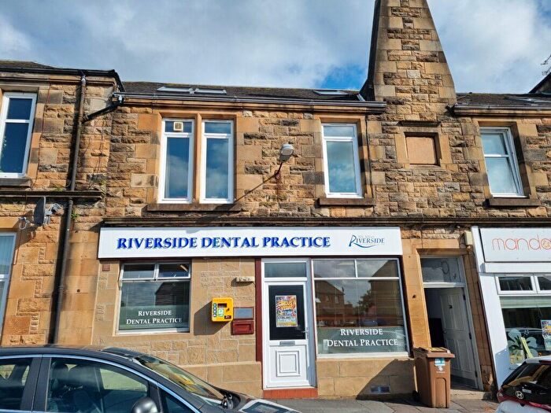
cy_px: 206
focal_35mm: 26
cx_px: 276
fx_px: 414
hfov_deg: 67.3
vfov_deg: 53.1
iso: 50
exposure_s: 1/3632
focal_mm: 5.4
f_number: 1.8
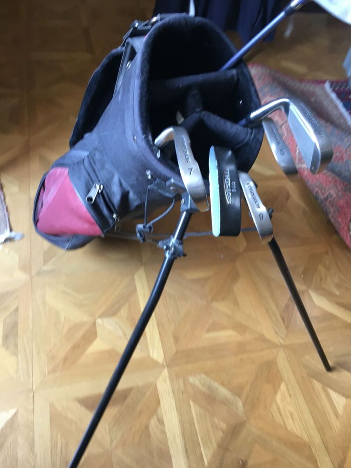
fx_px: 392
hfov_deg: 48.2
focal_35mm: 29
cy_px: 234
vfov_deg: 61.7
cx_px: 176
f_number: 2.2
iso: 125
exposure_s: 1/33
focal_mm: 4.15
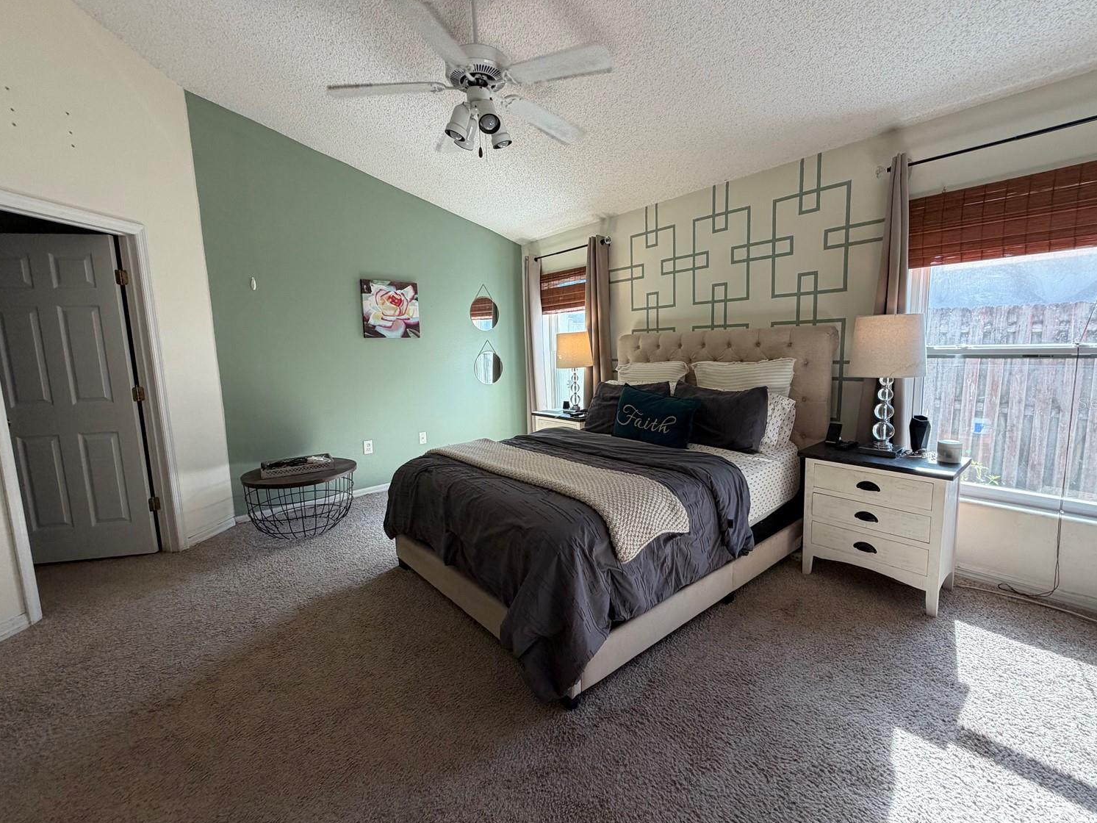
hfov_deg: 98.2
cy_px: 403
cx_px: 560
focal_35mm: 15
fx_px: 475
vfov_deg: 81.7
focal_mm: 2.22
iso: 160
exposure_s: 1/120
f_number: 2.2
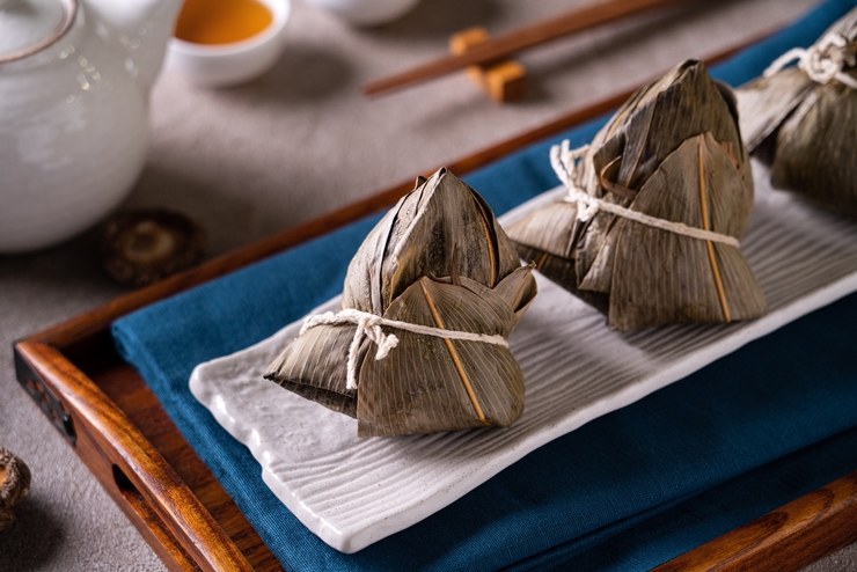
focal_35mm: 117
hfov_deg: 17.5
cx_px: 428
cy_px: 286
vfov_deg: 11.7
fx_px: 2786
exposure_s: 1/40
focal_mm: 117
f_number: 5
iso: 250
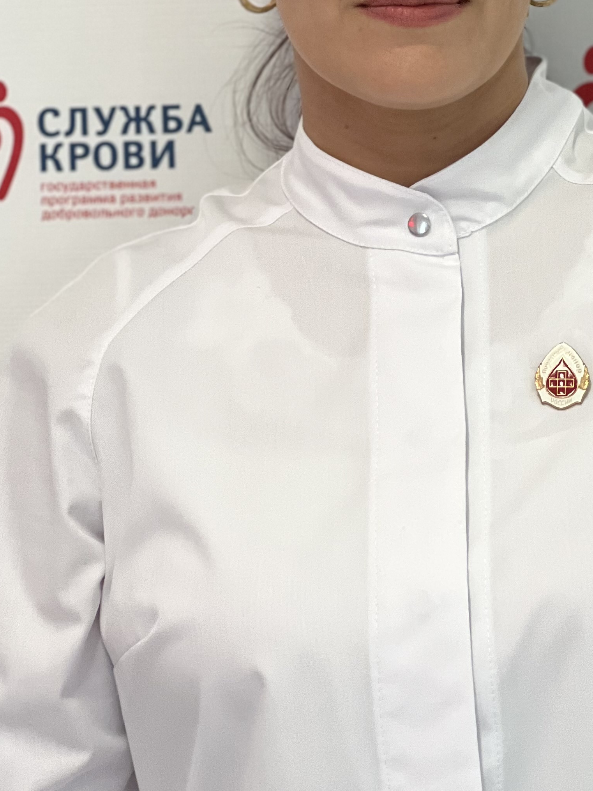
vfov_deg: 12.9
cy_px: 233
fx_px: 3494
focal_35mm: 153
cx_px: 481
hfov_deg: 9.7
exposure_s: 1/33
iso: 160
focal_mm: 9
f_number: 2.8
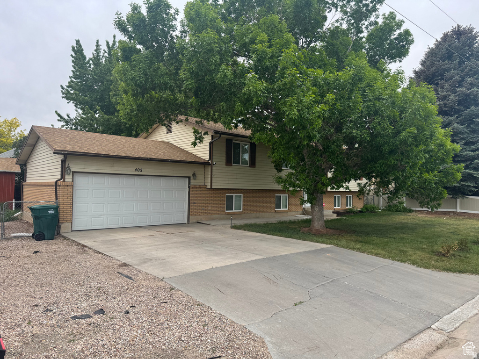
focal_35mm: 24
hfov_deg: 71.6
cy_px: 180
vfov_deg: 56.8
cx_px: 240
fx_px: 332
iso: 80
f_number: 1.78
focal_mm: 6.76
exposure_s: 1/2833
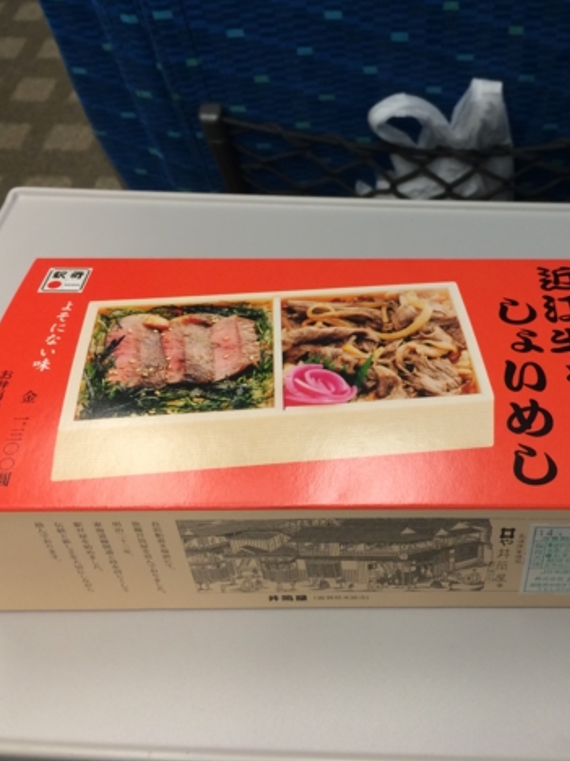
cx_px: 430
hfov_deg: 34.4
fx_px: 900
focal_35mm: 41
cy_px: 374
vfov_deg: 45.8
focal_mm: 4.12
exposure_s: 1/30
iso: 50
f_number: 2.2
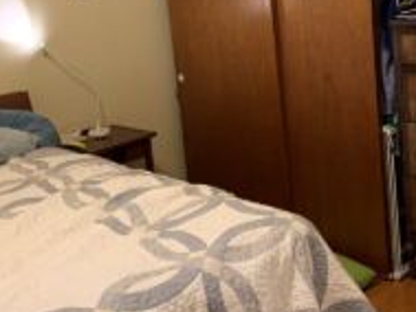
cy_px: 90
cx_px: 295
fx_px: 661
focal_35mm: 55
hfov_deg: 34.4
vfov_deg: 26.3
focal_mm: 4.25
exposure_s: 1/60
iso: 320
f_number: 1.8
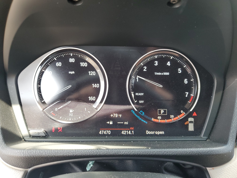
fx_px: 178
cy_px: 89
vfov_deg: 53.1
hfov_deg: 67.3
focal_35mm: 26
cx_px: 118
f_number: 1.5
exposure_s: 1/120
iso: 77
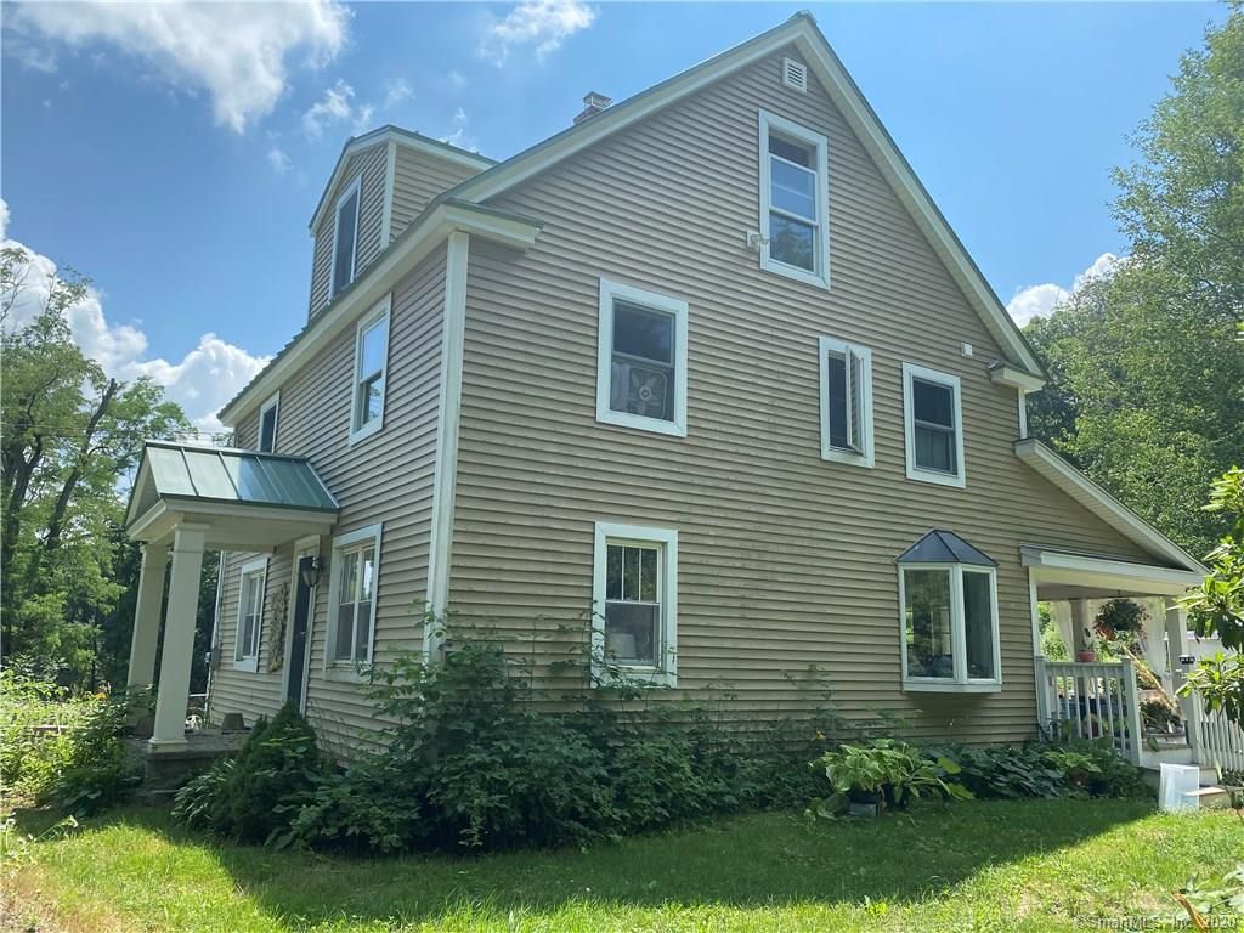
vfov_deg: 53.1
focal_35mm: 26
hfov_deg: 67.3
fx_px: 934
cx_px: 622
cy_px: 466
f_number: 1.8
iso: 32
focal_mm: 4.25
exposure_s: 1/2222
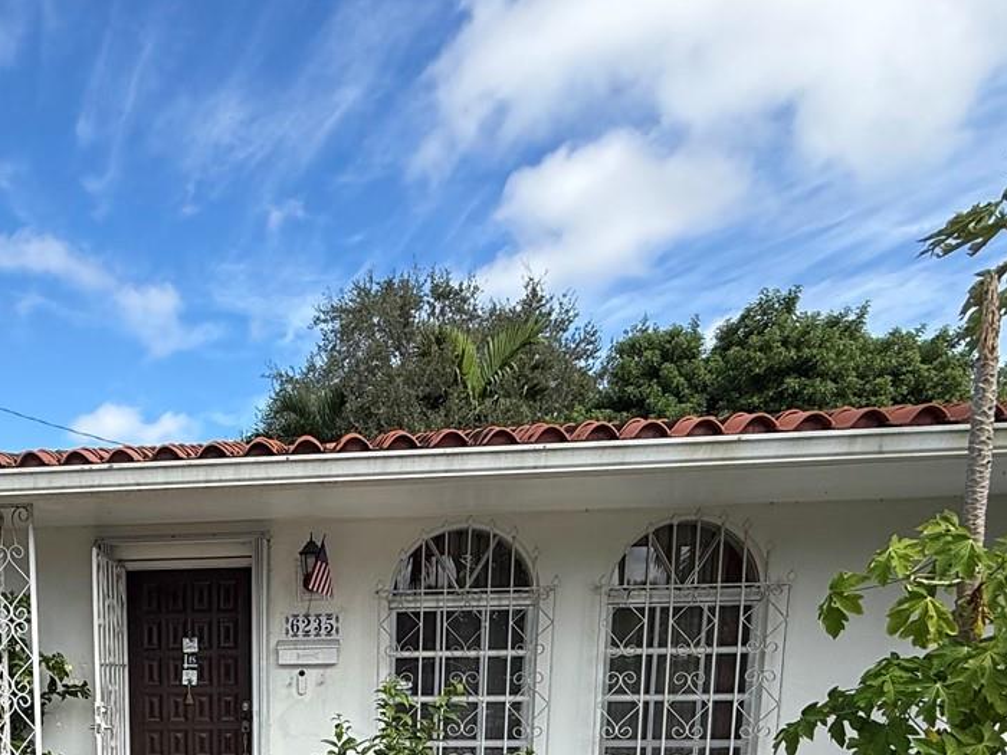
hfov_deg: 52.6
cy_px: 814
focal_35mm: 32
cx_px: 183
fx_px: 931
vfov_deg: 37.5
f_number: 2.2
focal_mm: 2.22
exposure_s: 1/1033
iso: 50
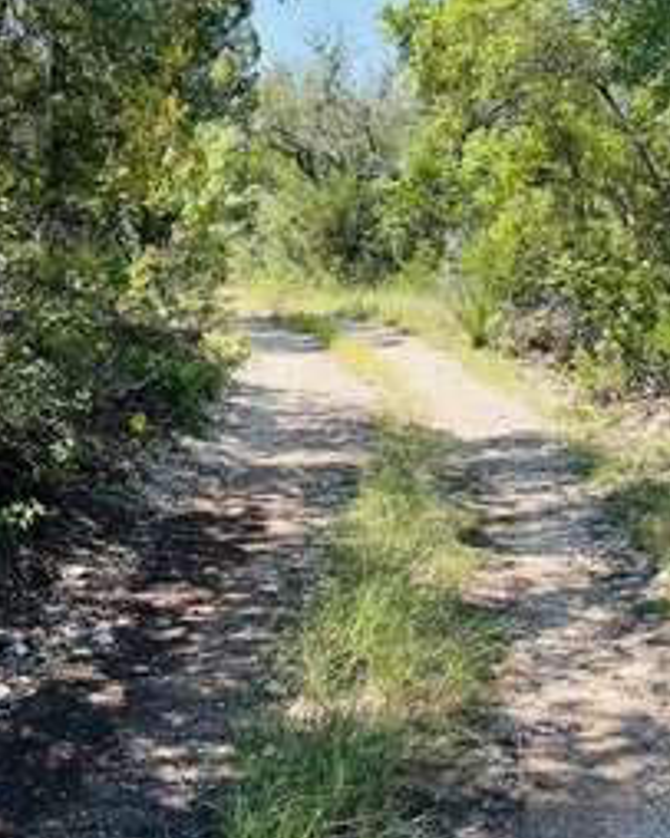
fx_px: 1190
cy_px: 310
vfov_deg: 38.5
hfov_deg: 31.4
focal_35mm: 48
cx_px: 370
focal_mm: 5.7
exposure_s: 1/1344
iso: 50
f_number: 1.5
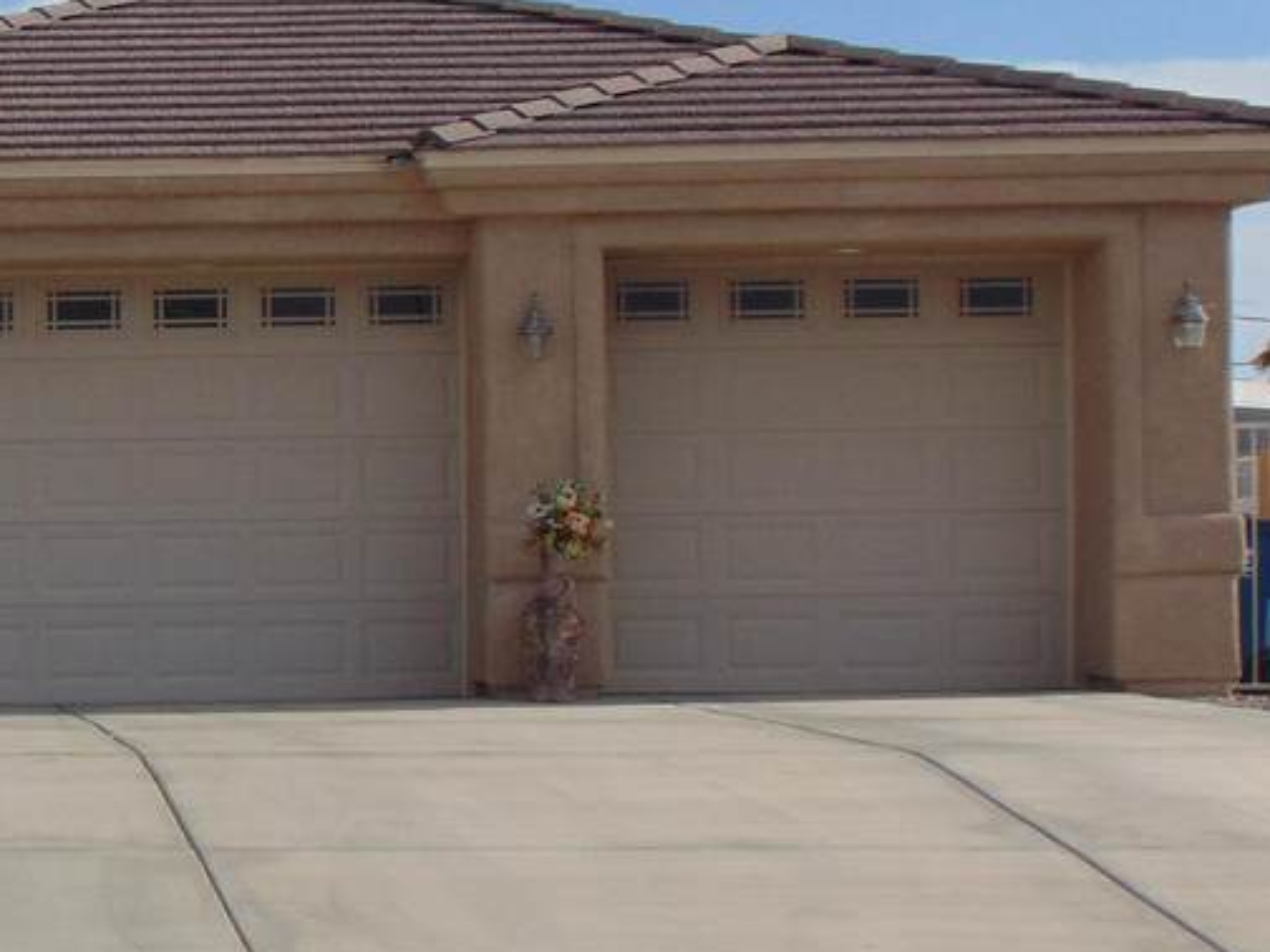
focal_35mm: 127
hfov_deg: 15.0
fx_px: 4659
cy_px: 640
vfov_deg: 11.7
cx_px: -249
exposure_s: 1/400
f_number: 9
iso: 80
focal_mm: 9
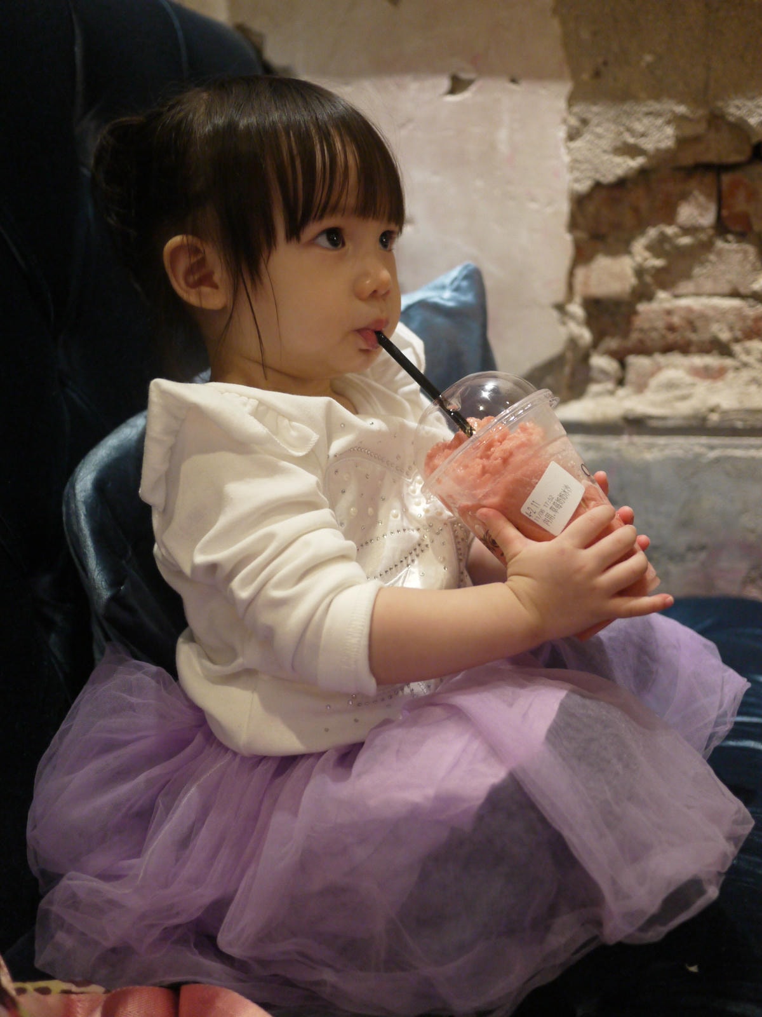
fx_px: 1174
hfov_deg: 36.0
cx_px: 381
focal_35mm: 40
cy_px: 508
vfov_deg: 46.8
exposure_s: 1/60
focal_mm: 20
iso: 800
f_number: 1.7
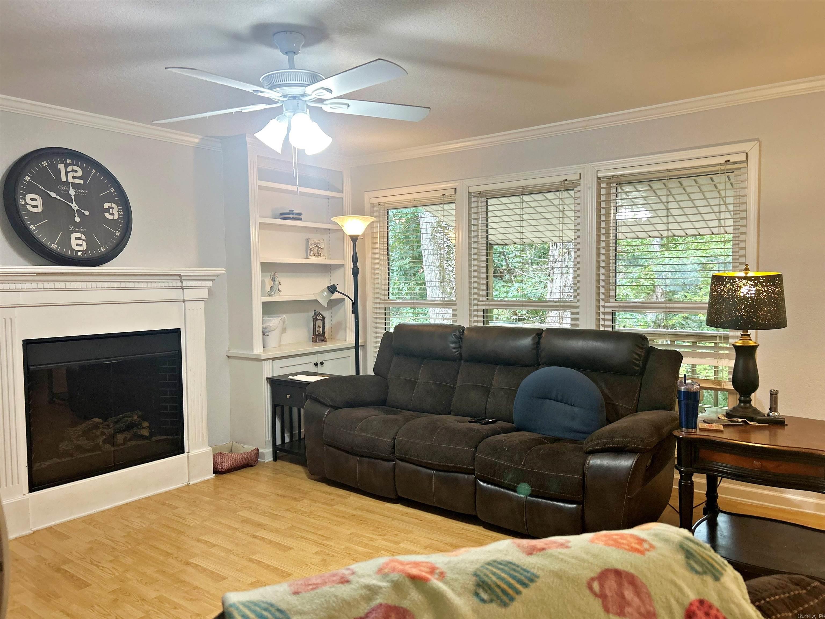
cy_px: 310
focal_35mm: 26
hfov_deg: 67.3
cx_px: 412
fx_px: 620
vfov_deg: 53.1
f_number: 1.5
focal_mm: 5.7
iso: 125
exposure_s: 1/120
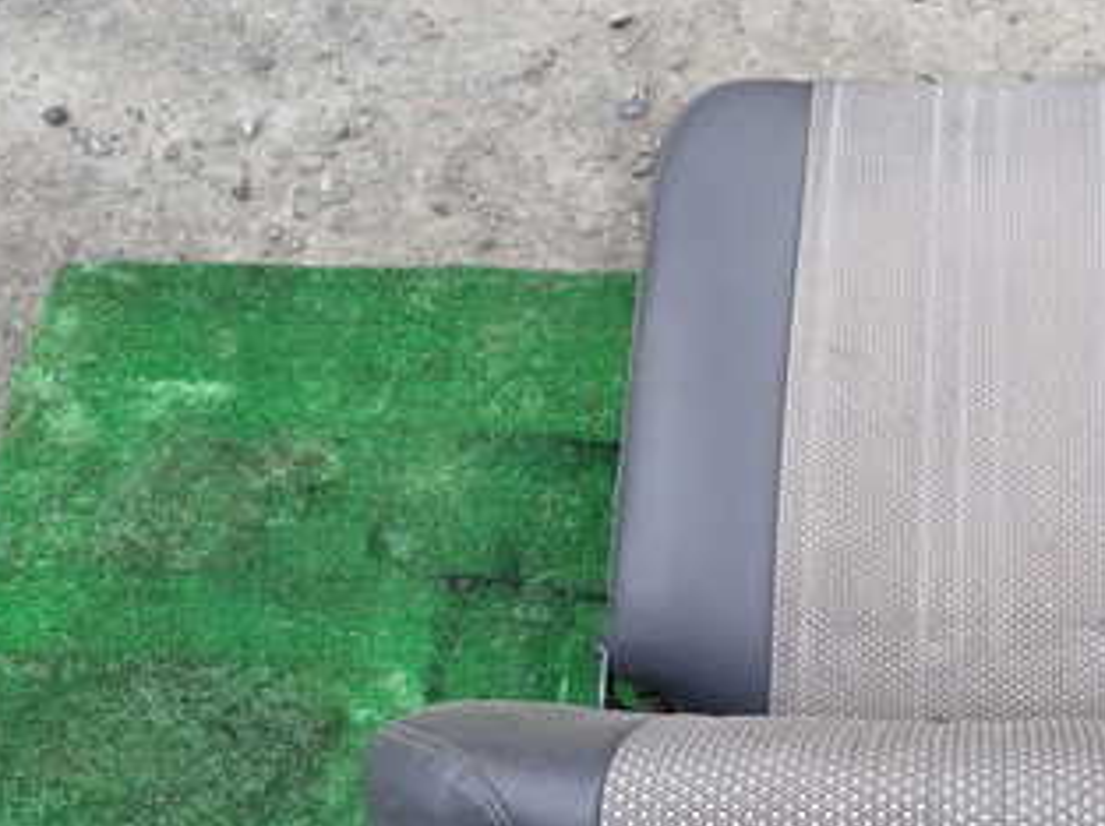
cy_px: 554
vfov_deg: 30.0
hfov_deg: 37.5
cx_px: 957
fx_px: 1530
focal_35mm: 48
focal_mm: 4.5
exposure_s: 1/400
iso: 100
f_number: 2.8
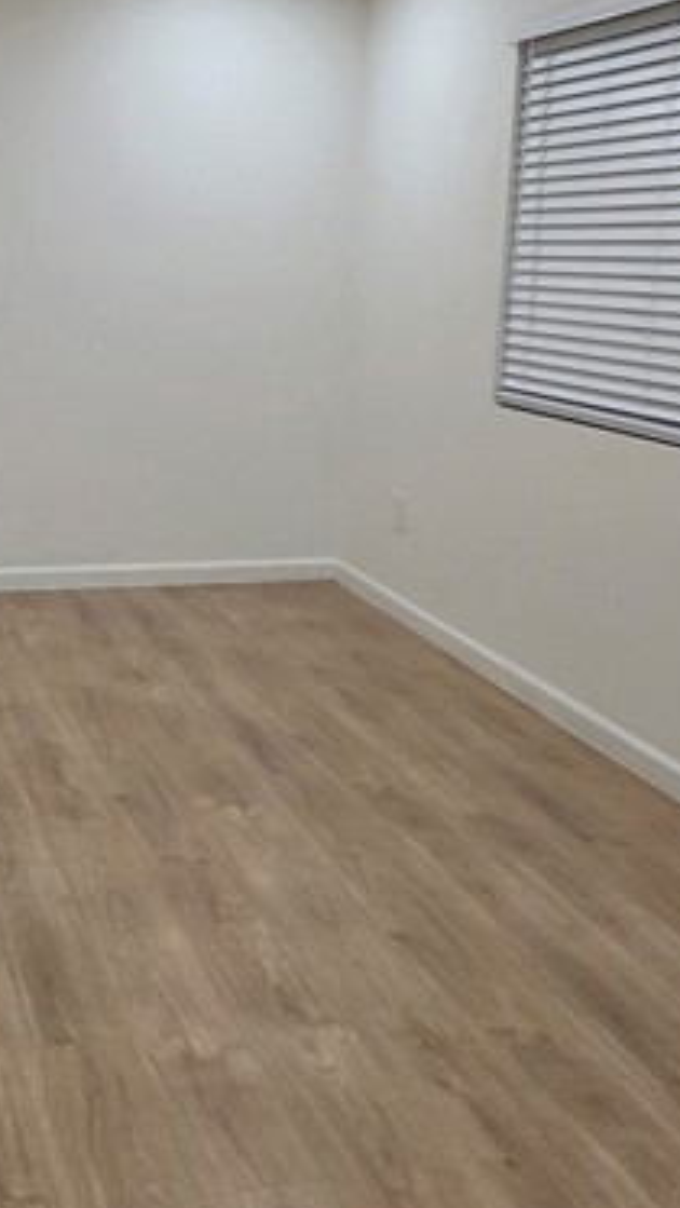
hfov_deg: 27.0
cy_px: 427
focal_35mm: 43
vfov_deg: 46.8
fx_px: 1377
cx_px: 107
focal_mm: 6.3
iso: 125
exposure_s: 1/120
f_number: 1.7
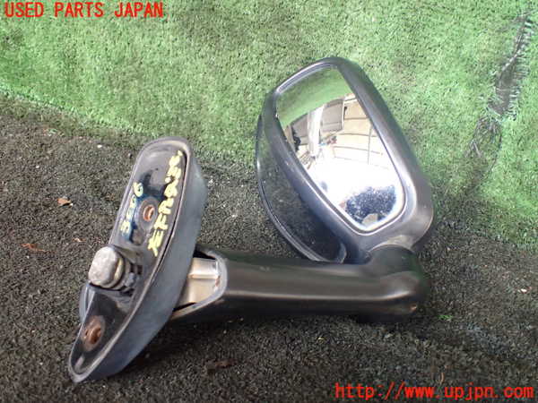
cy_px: 202
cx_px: 269
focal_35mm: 30
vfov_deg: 46.8
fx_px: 466
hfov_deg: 60.0
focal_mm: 5.4
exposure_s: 1/125
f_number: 2.3
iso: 500
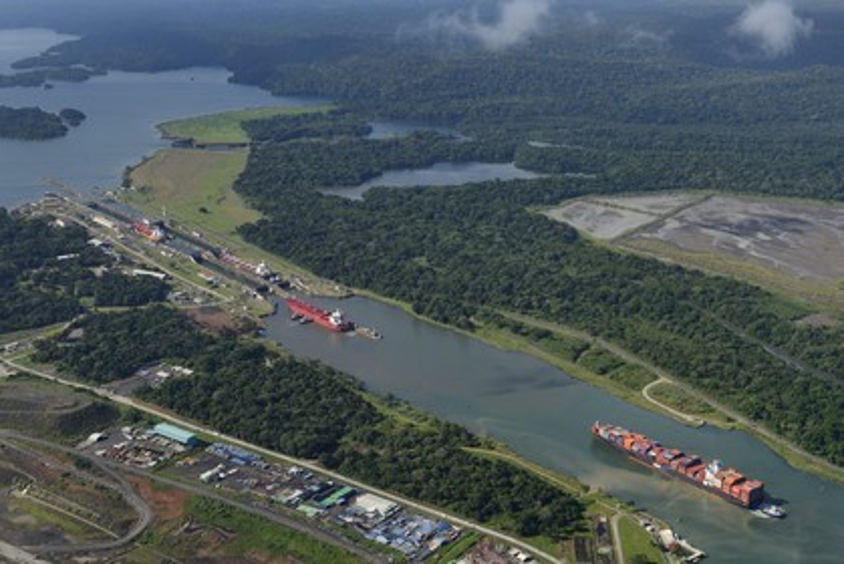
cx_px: 422
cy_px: 282
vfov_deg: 33.5
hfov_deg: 48.4
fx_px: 938
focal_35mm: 40
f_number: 9
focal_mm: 40
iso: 320
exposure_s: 1/800
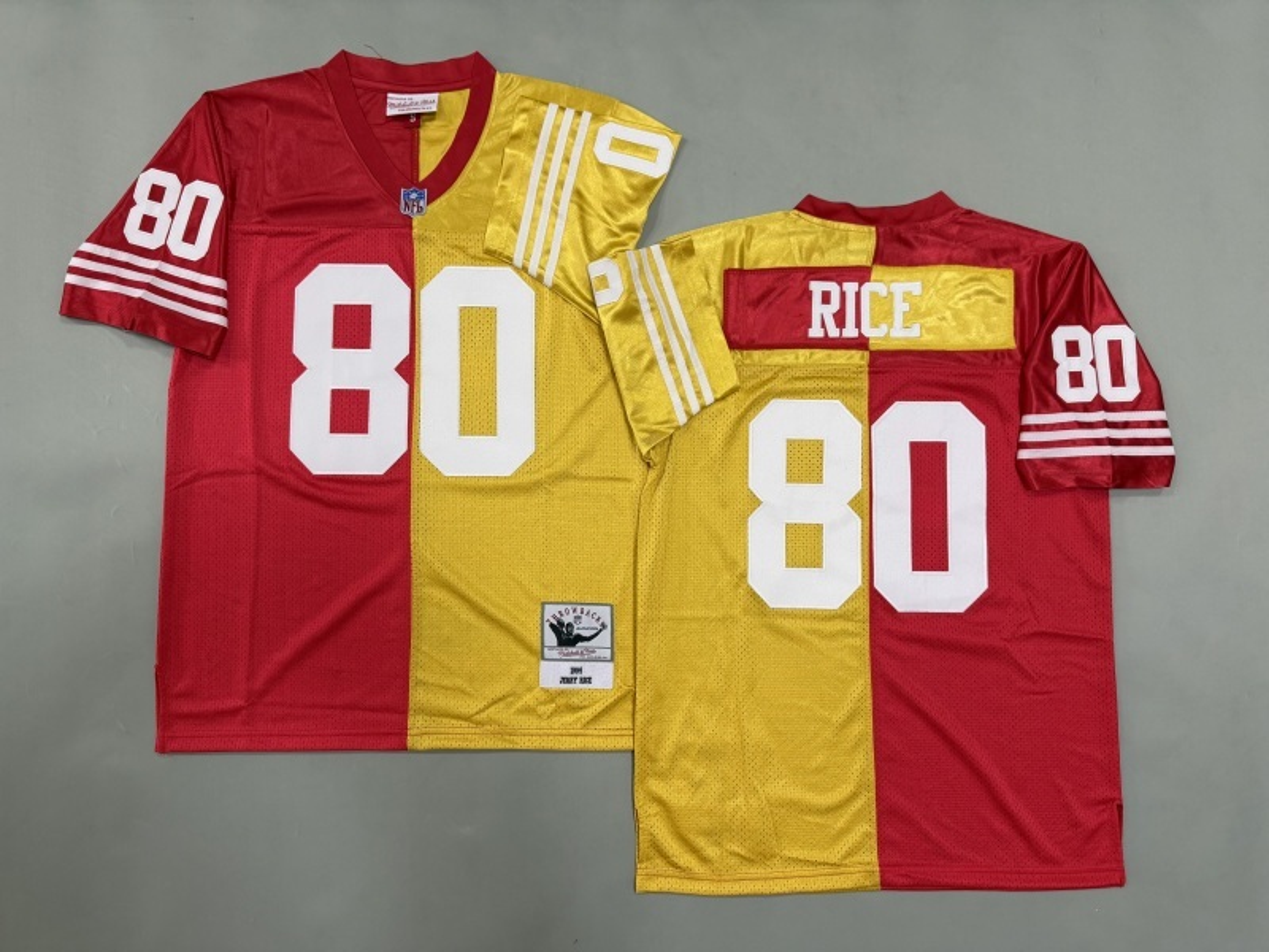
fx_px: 880
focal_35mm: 24
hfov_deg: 71.6
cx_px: 634
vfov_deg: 56.8
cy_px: 476
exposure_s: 1/100
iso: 200
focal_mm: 6.76
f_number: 1.78
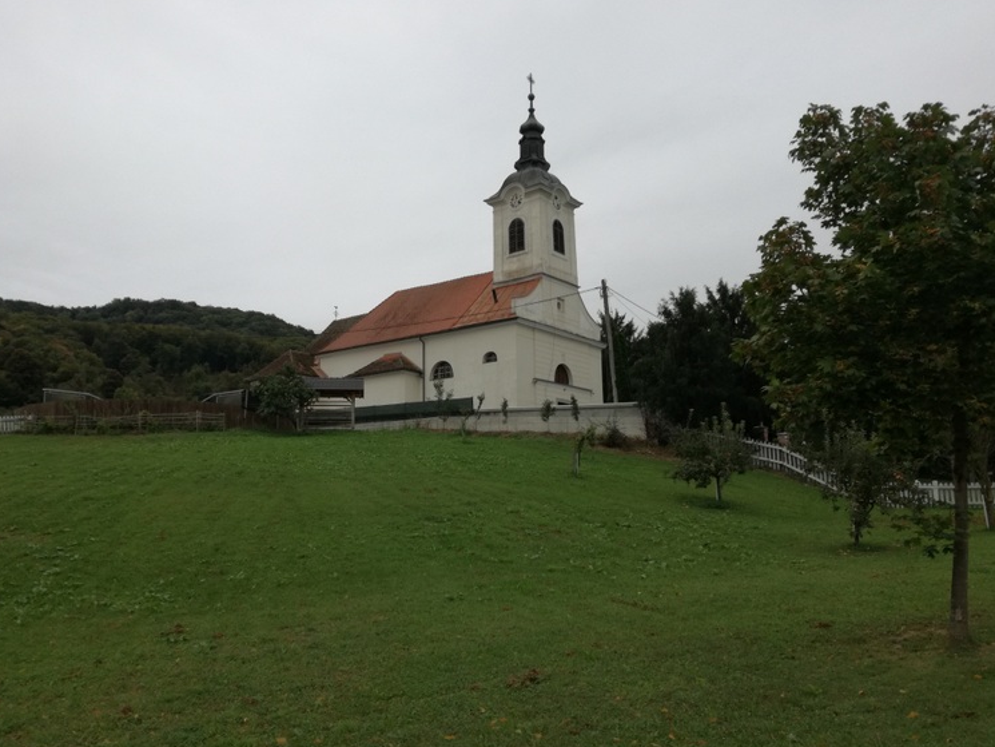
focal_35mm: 29
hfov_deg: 61.6
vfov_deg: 48.2
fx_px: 834
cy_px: 392
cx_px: 474
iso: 50
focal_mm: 3.79
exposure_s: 1/317
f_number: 2
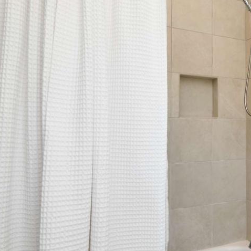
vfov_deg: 51.1
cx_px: 267
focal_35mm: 32
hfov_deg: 42.0
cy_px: 131
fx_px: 263
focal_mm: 10
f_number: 5
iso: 200
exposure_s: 1/100
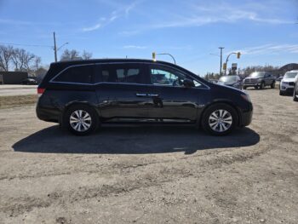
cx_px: 149
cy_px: 112
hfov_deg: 73.9
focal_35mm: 23
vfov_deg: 58.9
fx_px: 198
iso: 40
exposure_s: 1/2921
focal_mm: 5.4
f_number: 1.8
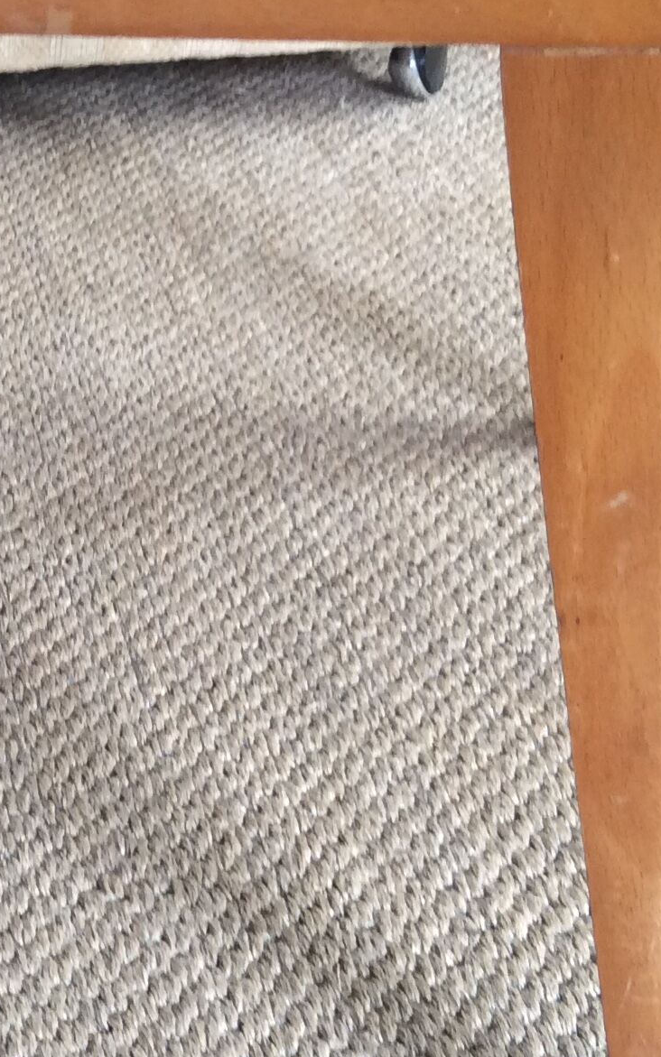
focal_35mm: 75
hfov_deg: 17.2
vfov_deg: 27.5
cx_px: 93
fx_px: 2161
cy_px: 495
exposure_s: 1/25
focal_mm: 3.3
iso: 64
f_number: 2.4
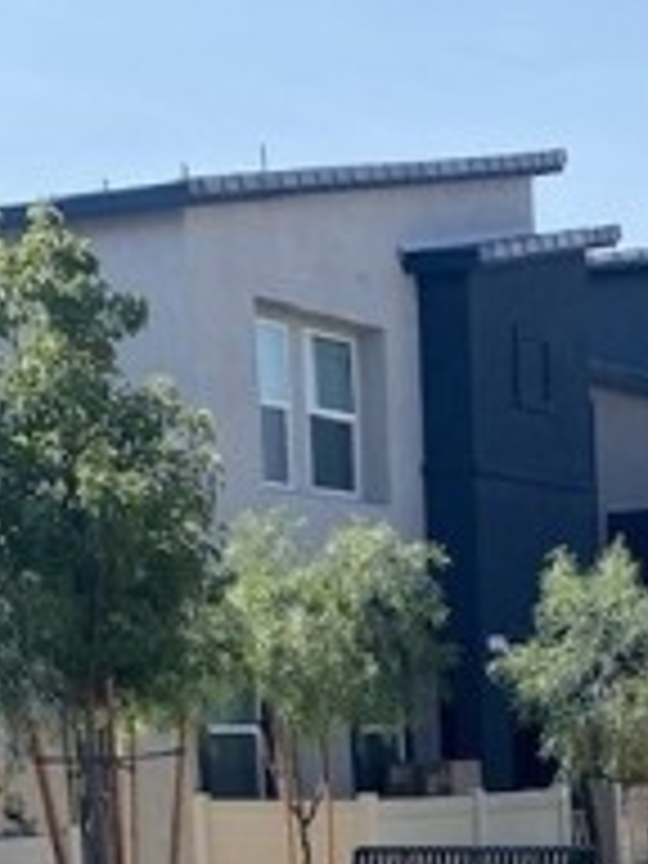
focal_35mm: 104
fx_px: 2596
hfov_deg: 13.9
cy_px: 1278
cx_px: 716
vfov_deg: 17.2
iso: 32
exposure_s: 1/2358
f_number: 1.8
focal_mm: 4.25
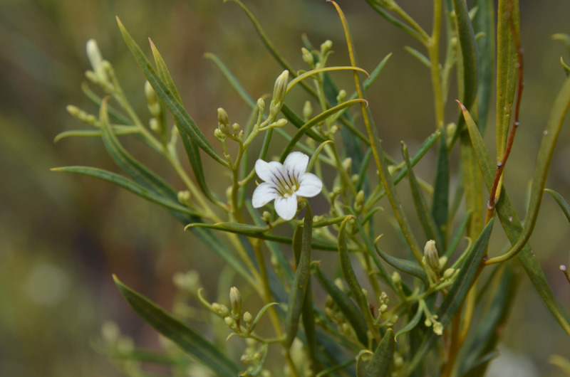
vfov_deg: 7.6
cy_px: 188
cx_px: 285
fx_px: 2844
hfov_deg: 11.4
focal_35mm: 180
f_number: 8
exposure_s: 1/250
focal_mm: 120
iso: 100
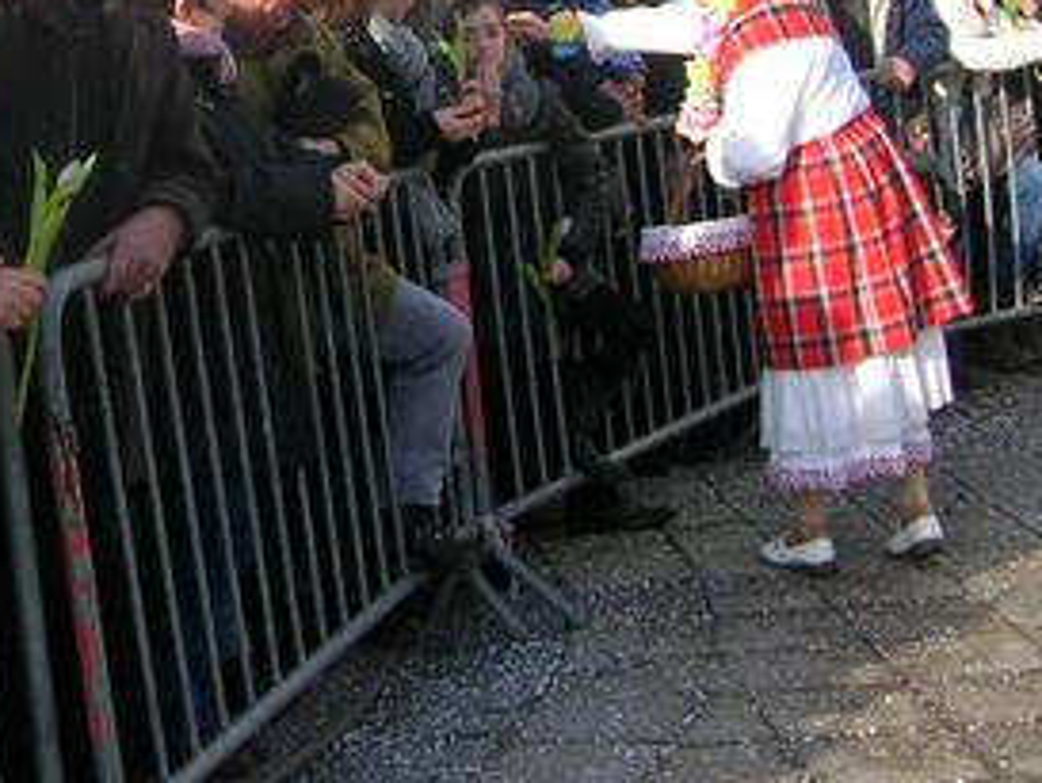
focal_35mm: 82
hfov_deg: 23.4
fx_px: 2469
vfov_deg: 17.5
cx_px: 195
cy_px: -42
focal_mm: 5.8
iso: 50
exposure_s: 1/465
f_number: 2.8
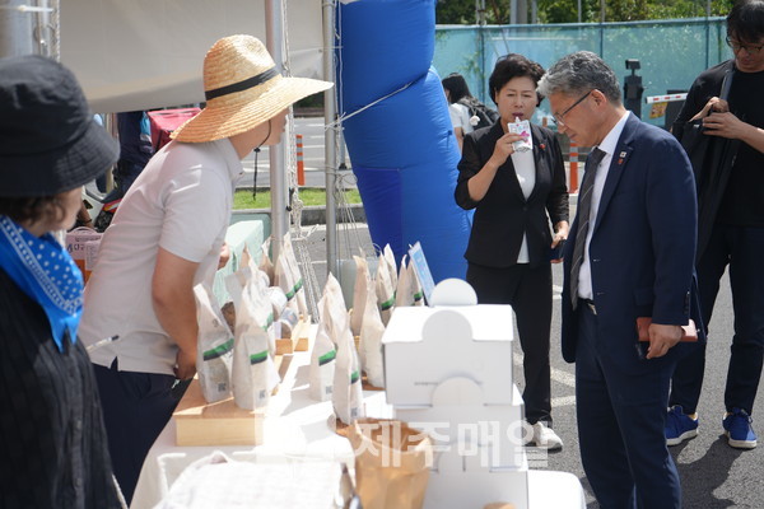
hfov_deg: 32.9
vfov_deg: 22.3
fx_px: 1294
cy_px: 254
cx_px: 382
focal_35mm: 61
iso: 100
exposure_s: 1/500
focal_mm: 61
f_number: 5.6
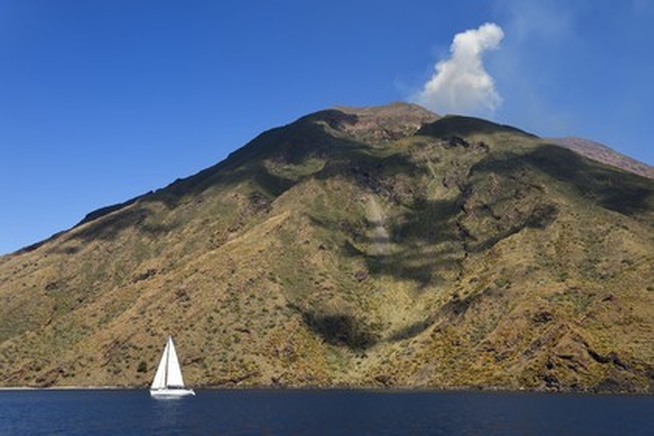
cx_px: 327
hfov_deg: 43.6
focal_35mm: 45
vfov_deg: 29.9
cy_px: 218
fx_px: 817
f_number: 8
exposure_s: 1/640
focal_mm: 45
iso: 200
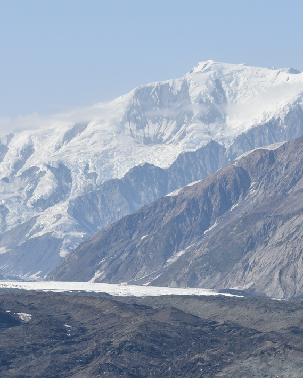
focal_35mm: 228
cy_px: 220
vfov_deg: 8.5
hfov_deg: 6.8
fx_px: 2555
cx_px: 153
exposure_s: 1/320
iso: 100
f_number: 9
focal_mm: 135
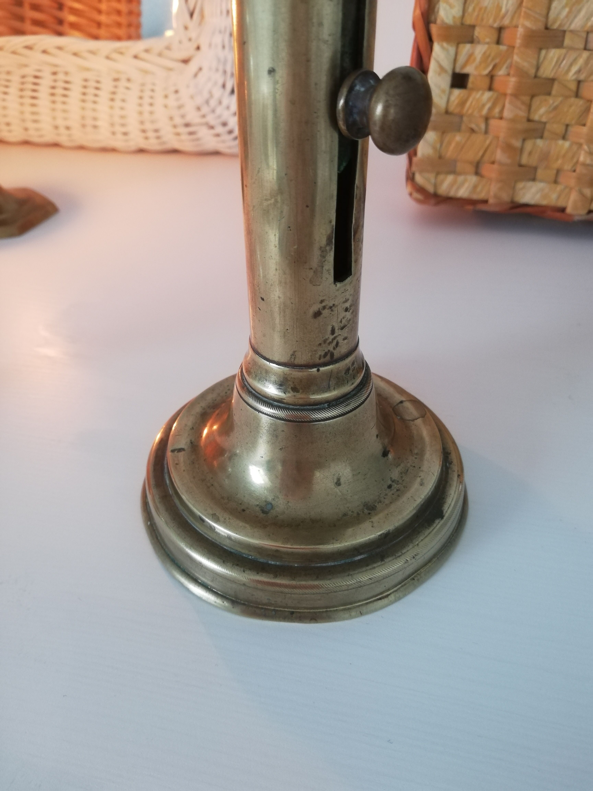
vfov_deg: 67.3
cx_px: 296
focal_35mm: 26
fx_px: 594
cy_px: 396
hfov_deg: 53.1
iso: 320
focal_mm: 3.81
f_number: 2.2
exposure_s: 1/25
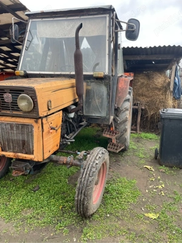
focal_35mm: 26
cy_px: 122
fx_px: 182
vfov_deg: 67.3
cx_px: 91
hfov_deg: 53.1
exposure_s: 1/121
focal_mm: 4.2
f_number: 1.6
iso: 40
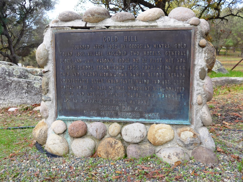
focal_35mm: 29
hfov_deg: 61.7
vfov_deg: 48.2
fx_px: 204
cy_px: 91
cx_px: 122
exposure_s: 1/160
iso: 80
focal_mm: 6
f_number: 2.8
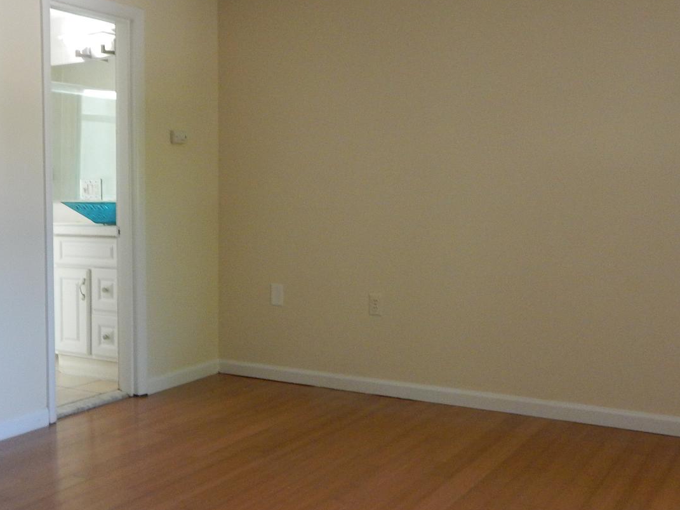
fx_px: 864
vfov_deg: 32.9
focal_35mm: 44
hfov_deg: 42.2
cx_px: 207
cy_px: 255
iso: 280
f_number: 3
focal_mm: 4
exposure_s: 1/30
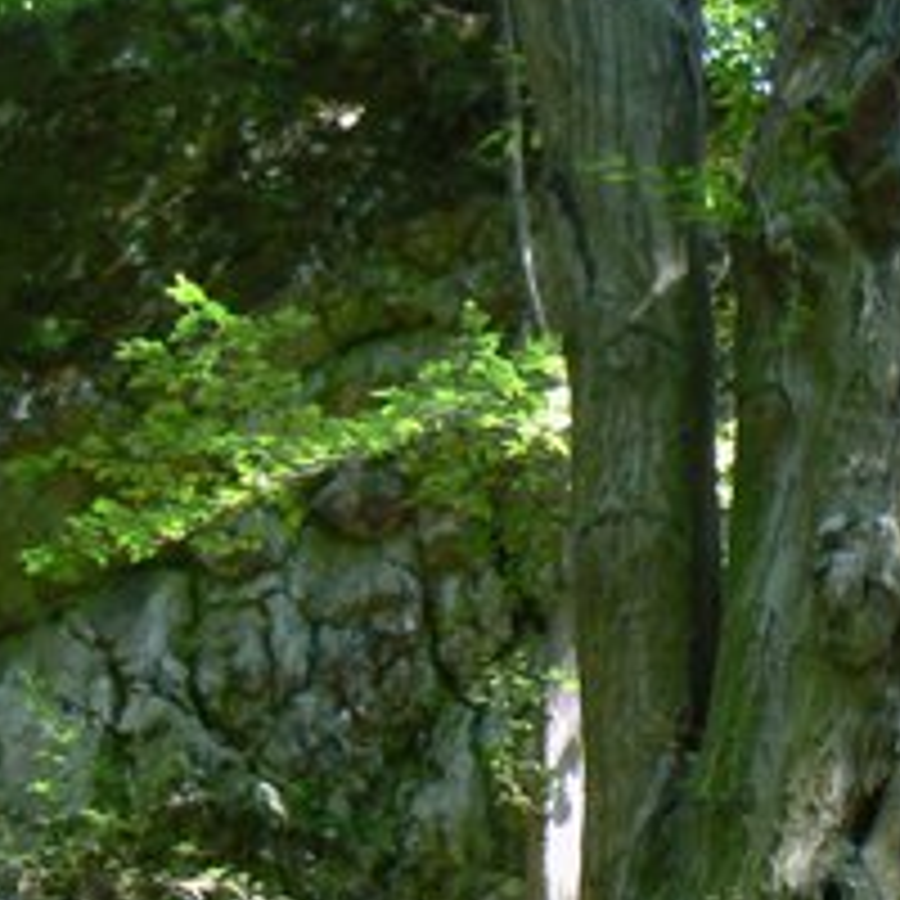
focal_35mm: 102
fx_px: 3000
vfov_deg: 16.5
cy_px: 994
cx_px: 1246
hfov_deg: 16.0
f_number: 2.8
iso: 100
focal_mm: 6
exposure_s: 1/30
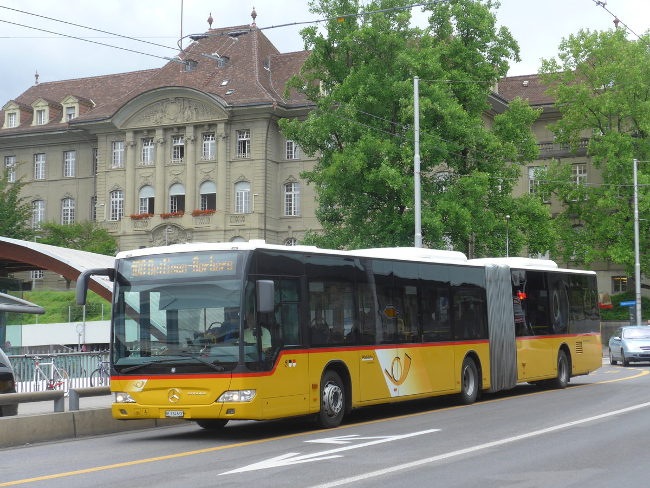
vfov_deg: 19.9
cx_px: 325
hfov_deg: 26.3
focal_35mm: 74
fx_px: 1390
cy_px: 244
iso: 160
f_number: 4.2
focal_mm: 15
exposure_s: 1/320
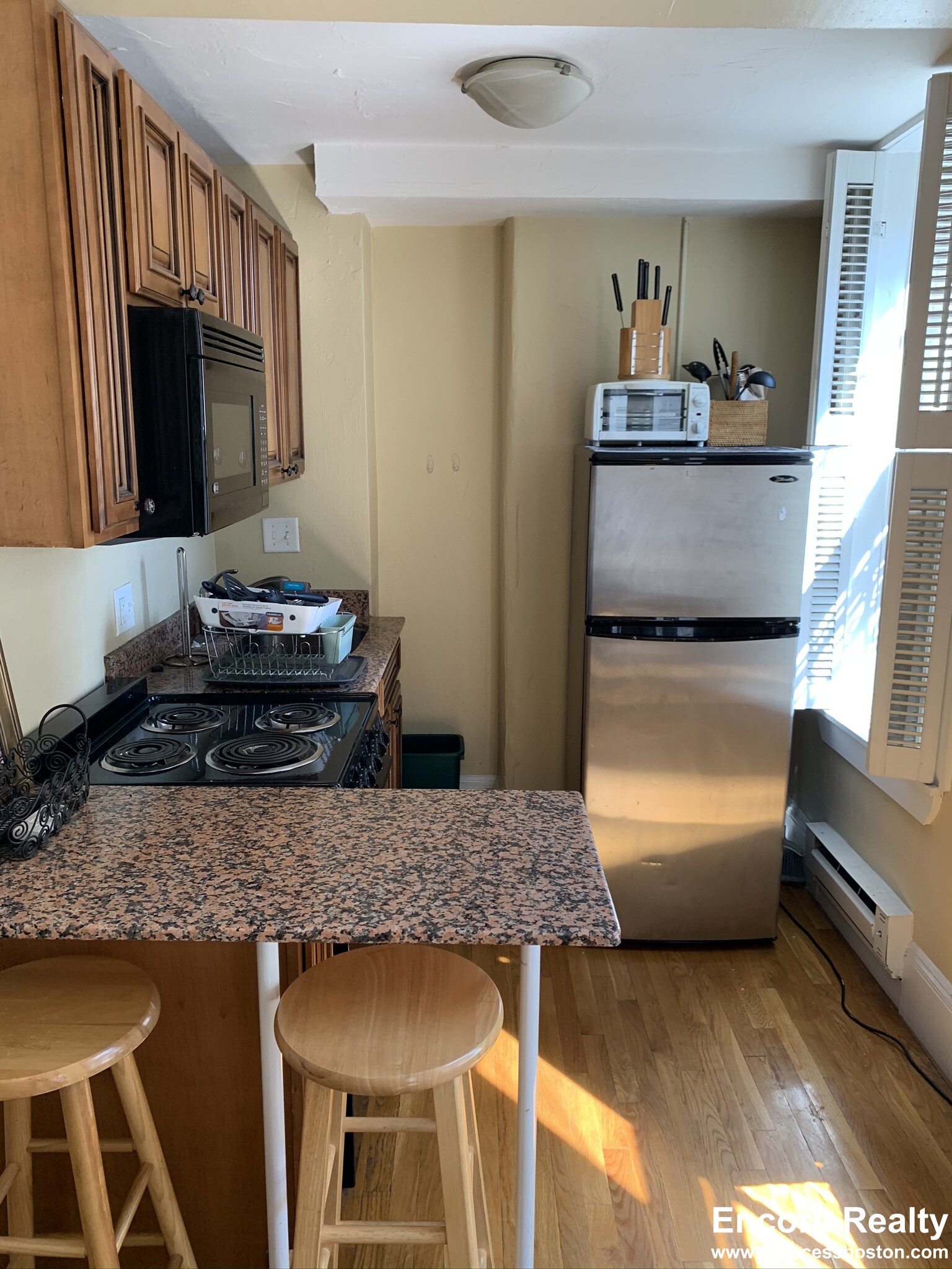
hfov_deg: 53.1
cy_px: 634
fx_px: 953
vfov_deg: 67.3
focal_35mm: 26
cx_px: 476
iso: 100
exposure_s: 1/93
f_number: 1.8
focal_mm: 4.25
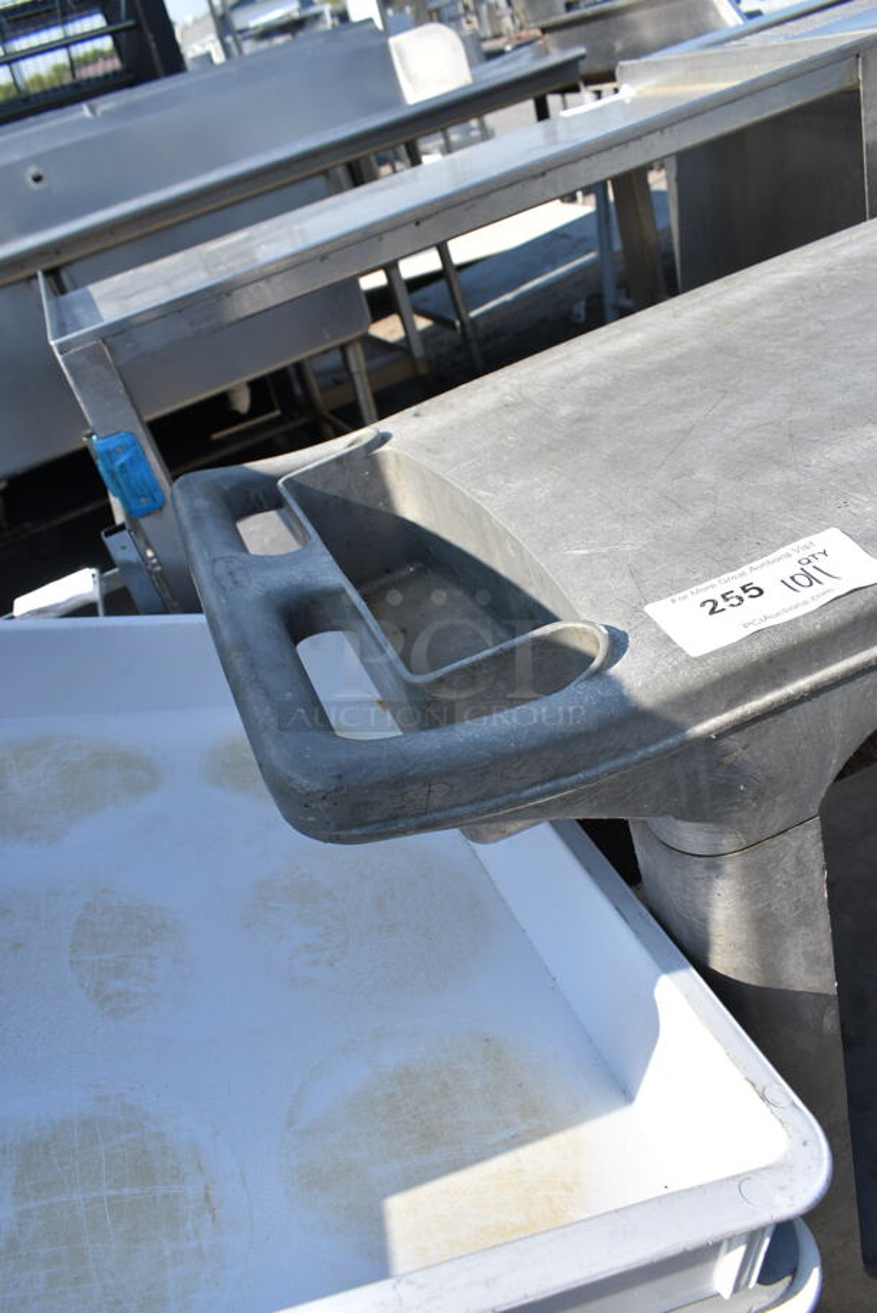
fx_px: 985
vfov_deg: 67.3
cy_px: 656
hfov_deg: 48.0
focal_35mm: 27
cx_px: 438
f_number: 7.1
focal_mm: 18
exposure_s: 1/200
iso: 100
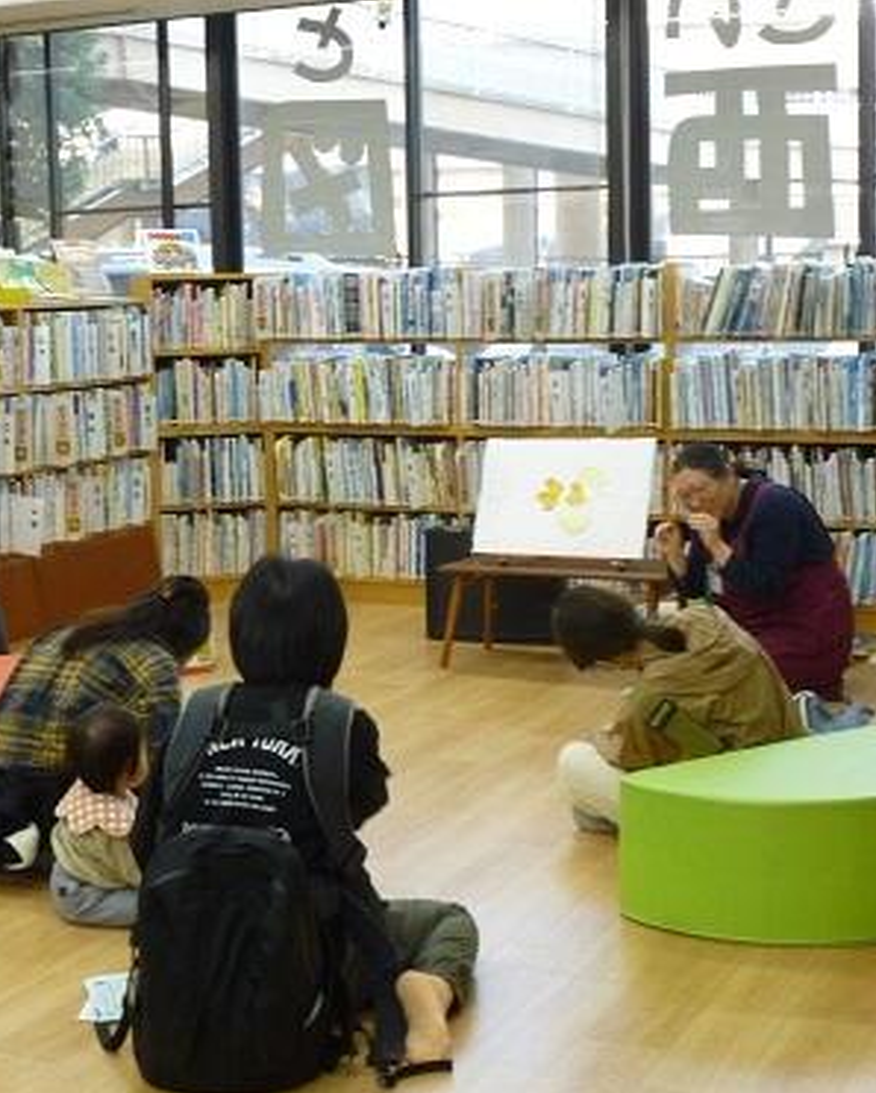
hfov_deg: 25.8
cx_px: 344
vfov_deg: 31.9
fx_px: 1910
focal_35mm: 59
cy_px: 548
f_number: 3.9
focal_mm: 8
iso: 320
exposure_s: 1/60
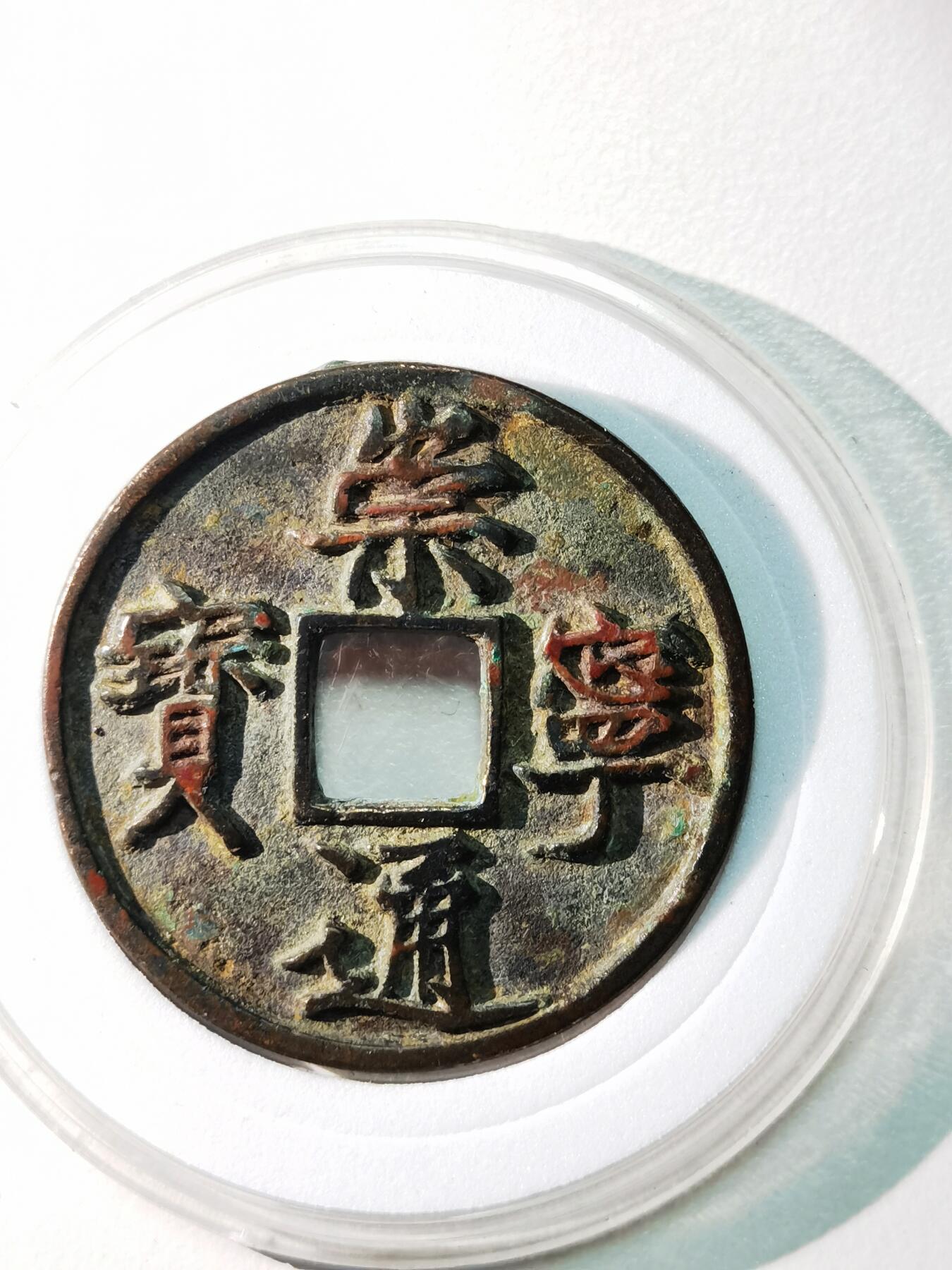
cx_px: 476
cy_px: 635
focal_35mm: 79
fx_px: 2897
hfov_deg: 18.7
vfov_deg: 24.7
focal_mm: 6.71
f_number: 1.9
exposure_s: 1/50
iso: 100
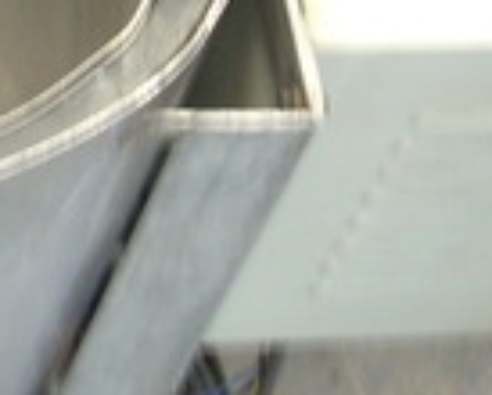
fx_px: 2391
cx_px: -144
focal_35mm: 164
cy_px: -81
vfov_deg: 9.3
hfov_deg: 11.4
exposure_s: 1/4
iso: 200
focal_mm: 7.6
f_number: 3.1
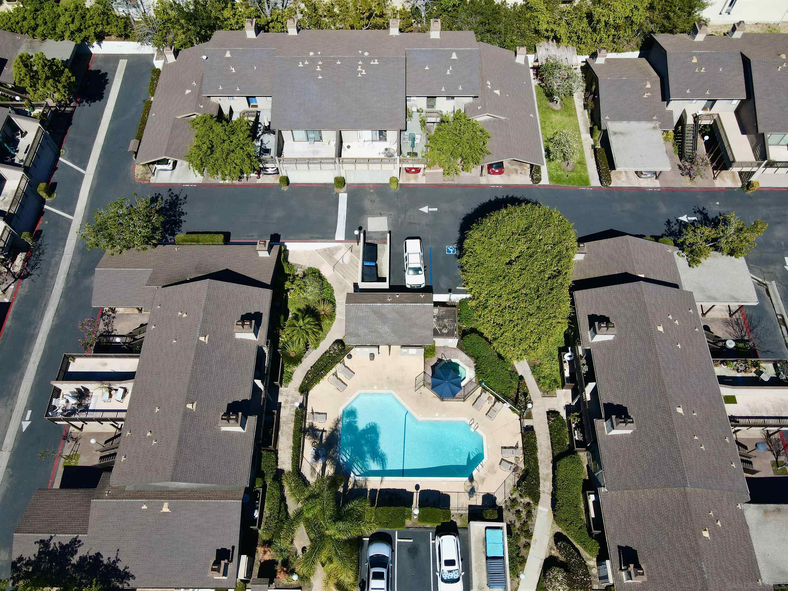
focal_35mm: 24
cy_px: 296
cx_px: 394
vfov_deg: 56.8
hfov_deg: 71.6
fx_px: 546
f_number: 2.8
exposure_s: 1/640
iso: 100
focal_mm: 4.5
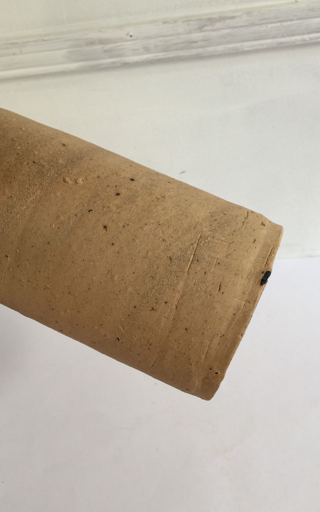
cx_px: 179
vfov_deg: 61.2
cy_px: 257
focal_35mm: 31
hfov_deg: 40.5
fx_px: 433
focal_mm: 4.15
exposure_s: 1/33
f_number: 2.2
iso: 32
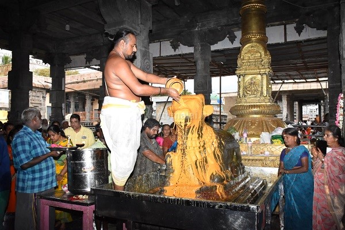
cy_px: 115
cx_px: 172
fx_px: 287
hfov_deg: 61.9
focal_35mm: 30
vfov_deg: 43.6
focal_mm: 20
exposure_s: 1/125
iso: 2000
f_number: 11
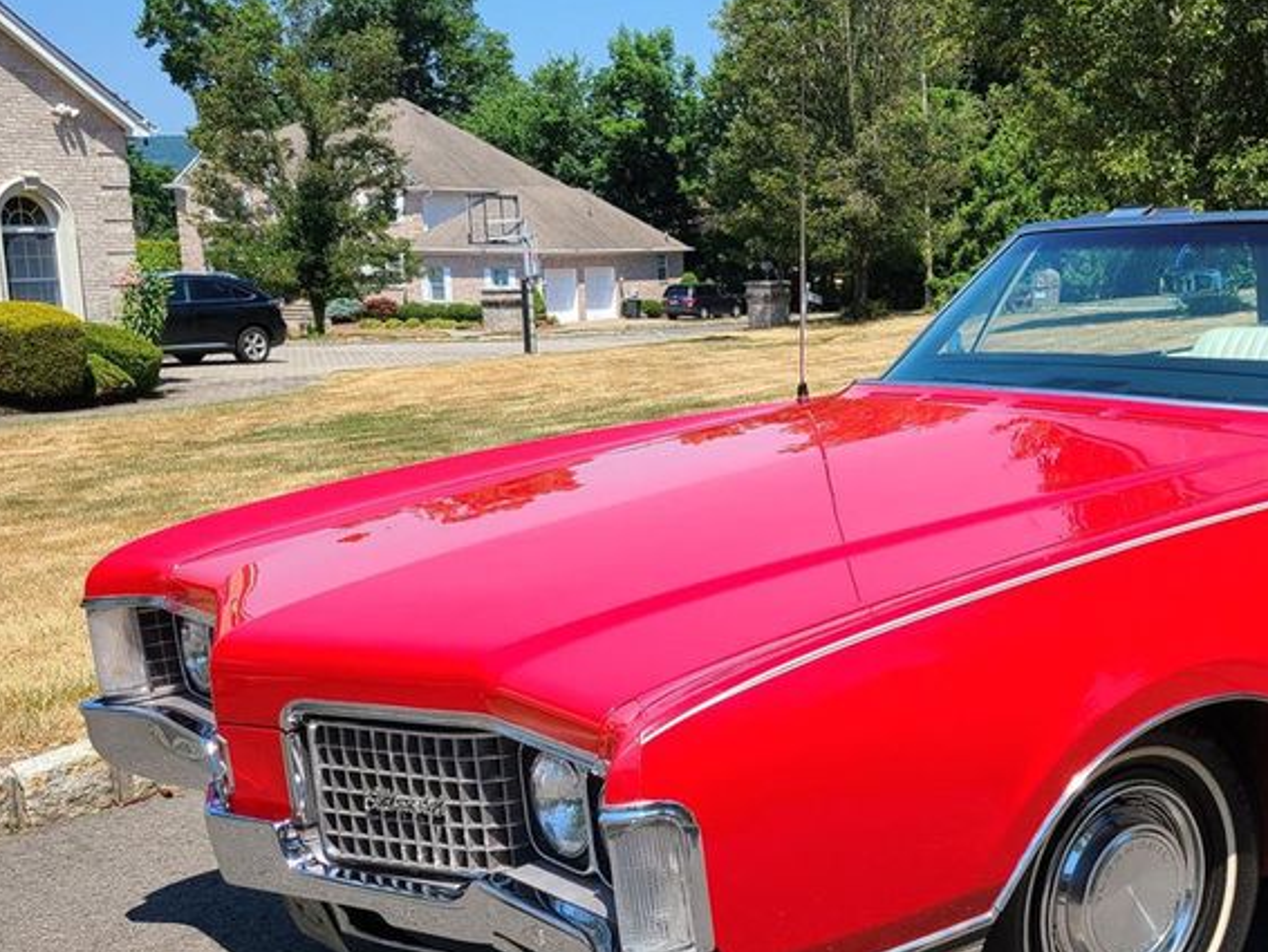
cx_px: 1060
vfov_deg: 30.8
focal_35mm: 47
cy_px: 564
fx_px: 1722
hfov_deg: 38.5
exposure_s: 1/1685
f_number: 1.8
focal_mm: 5.4
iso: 40
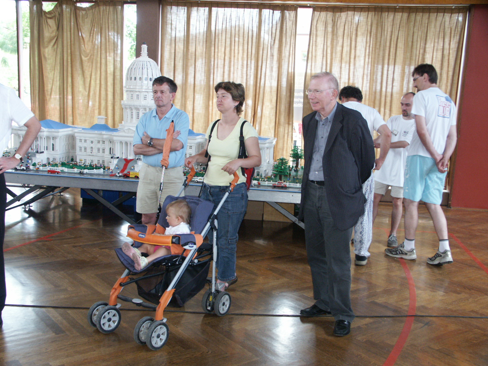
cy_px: 183
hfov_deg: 49.0
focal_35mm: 38
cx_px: 244
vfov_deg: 37.7
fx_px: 536
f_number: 2.8
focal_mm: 9.96
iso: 200
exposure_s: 1/45
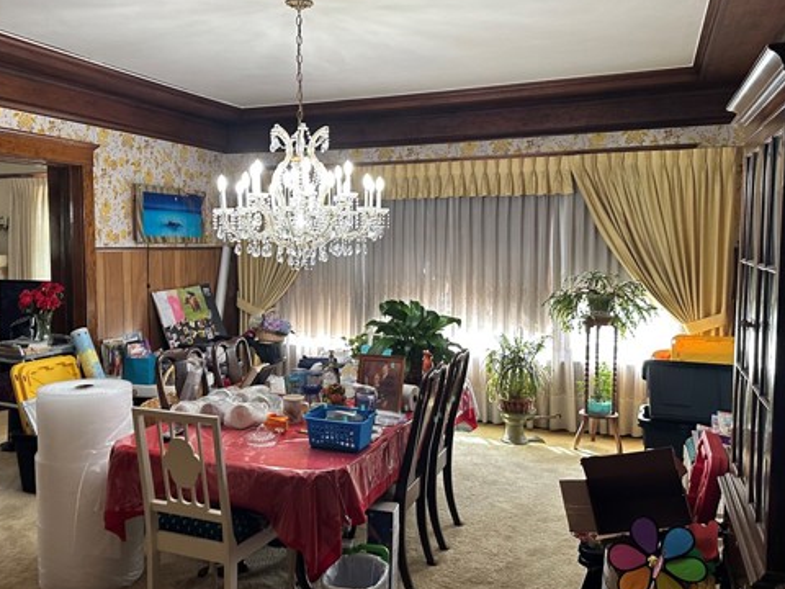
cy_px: 293
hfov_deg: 56.6
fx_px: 726
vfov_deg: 44.2
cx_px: 342
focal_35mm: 32
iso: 250
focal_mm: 6.86
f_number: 1.78
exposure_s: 1/88
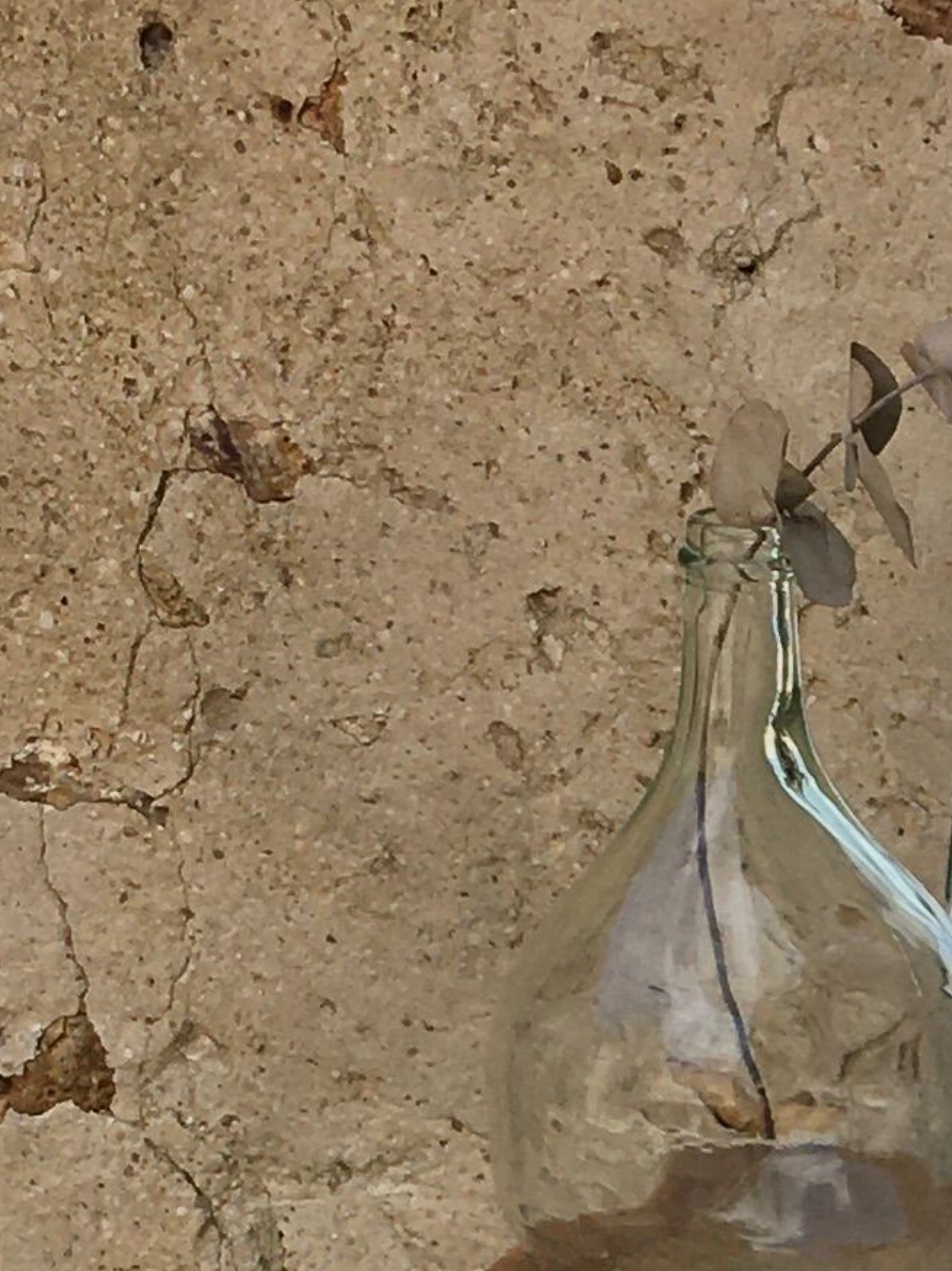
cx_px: 1298
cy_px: 1533
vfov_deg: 14.3
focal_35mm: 134
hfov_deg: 10.8
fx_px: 4917
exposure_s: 1/1350
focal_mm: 4.15
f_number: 2.2
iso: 25
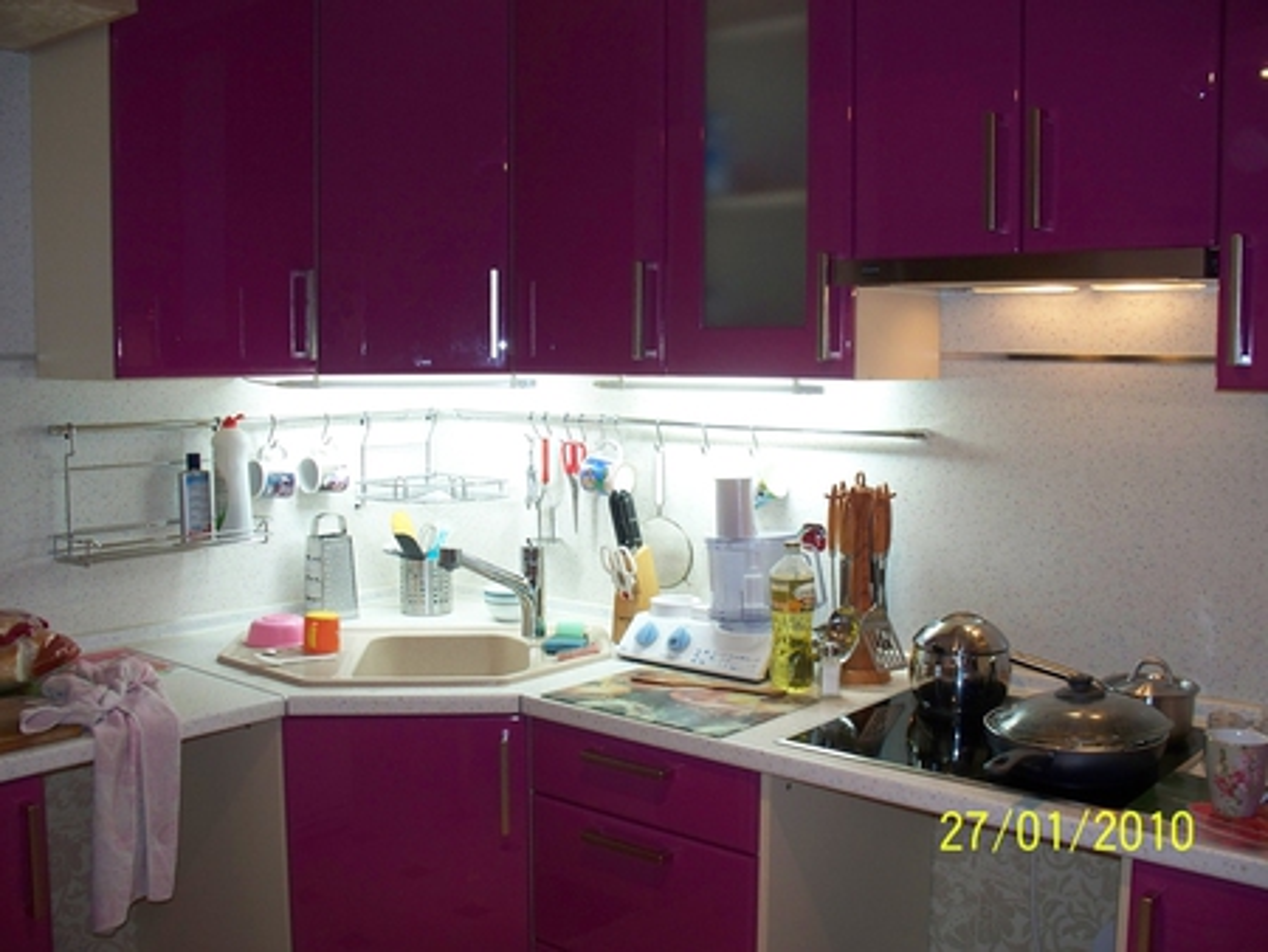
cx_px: 634
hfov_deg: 51.3
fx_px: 1319
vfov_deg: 39.7
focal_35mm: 36
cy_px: 476
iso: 200
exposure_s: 1/40
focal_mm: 7.54
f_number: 2.8
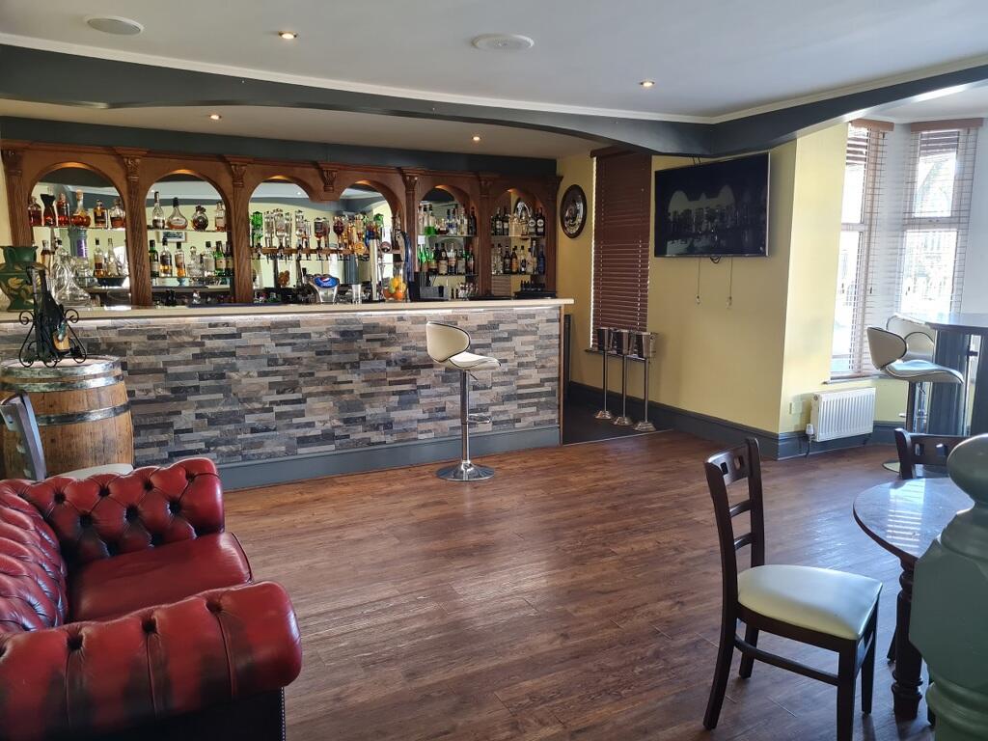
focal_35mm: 26
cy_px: 370
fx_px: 742
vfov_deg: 53.1
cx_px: 494
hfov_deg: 67.3
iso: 320
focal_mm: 5.4
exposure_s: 1/50
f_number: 1.8
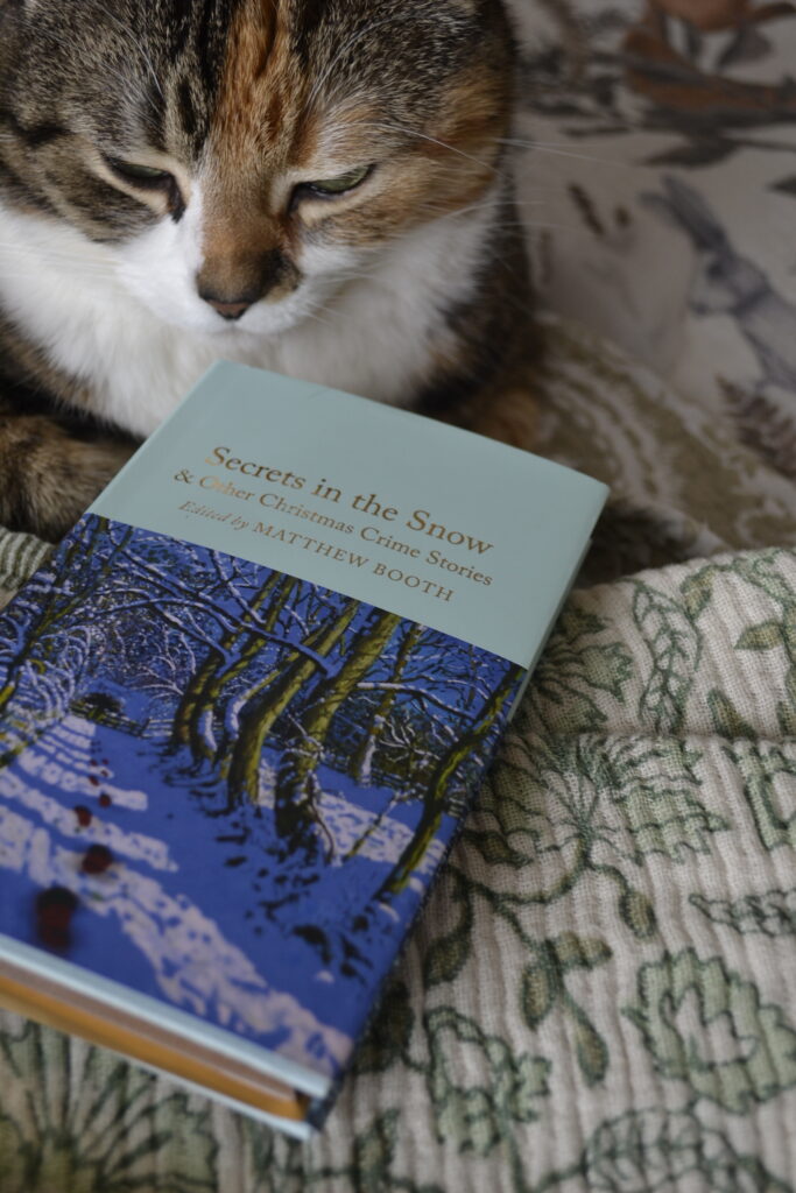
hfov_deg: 29.9
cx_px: 398
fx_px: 1492
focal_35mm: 45
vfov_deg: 43.6
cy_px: 596
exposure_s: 1/13
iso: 400
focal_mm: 30
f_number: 4.5
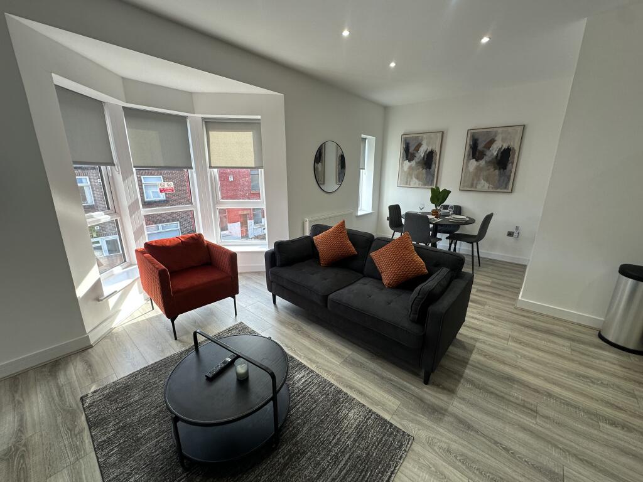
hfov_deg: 102.1
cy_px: 241
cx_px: 322
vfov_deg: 85.7
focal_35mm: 14
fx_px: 260
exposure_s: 1/100
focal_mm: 2.22
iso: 50
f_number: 2.2
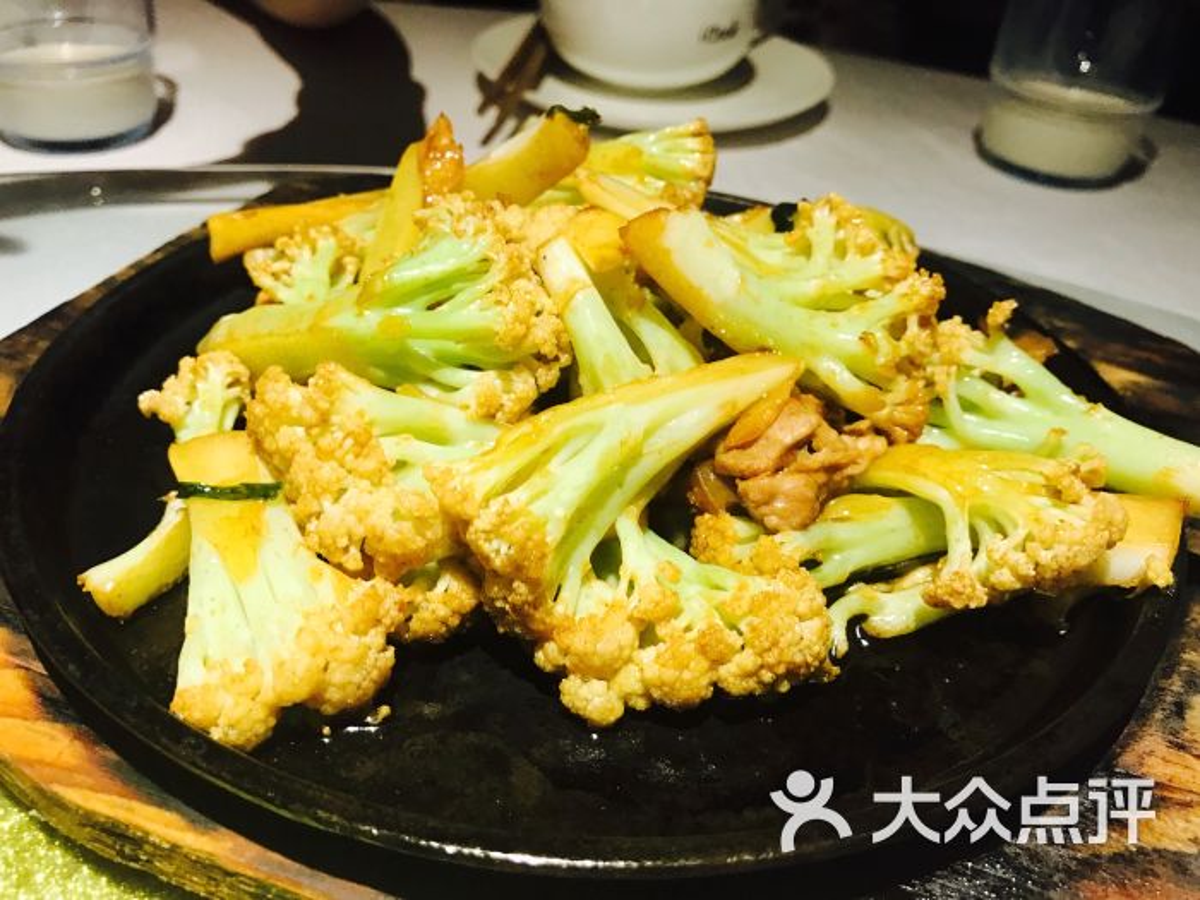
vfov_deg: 49.7
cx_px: 600
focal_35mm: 28
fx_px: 971
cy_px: 450
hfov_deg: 63.4
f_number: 1.8
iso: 32
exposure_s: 1/33
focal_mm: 3.99
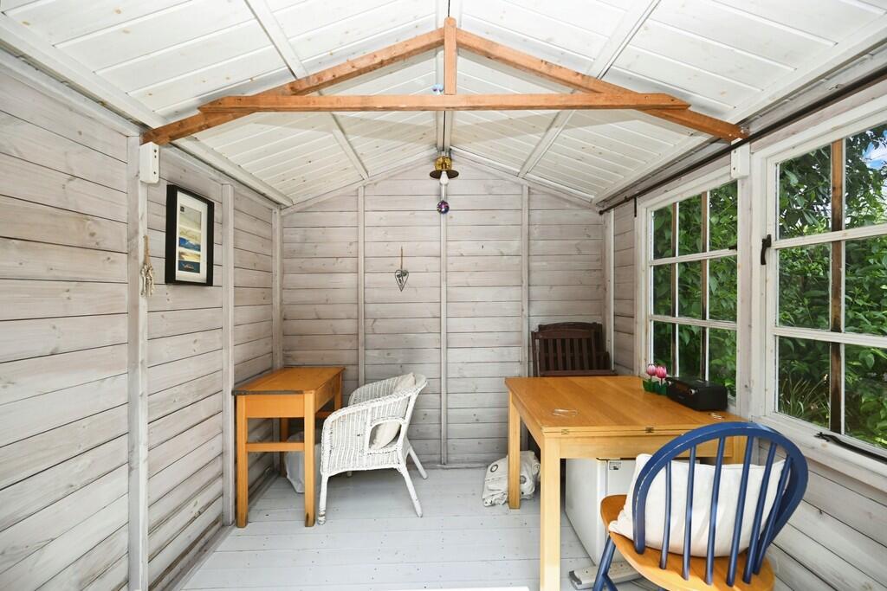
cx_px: 444
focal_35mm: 14
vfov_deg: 81.2
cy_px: 296
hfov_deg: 104.2
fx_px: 345
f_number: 5.6
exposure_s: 1/125
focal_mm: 14
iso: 100
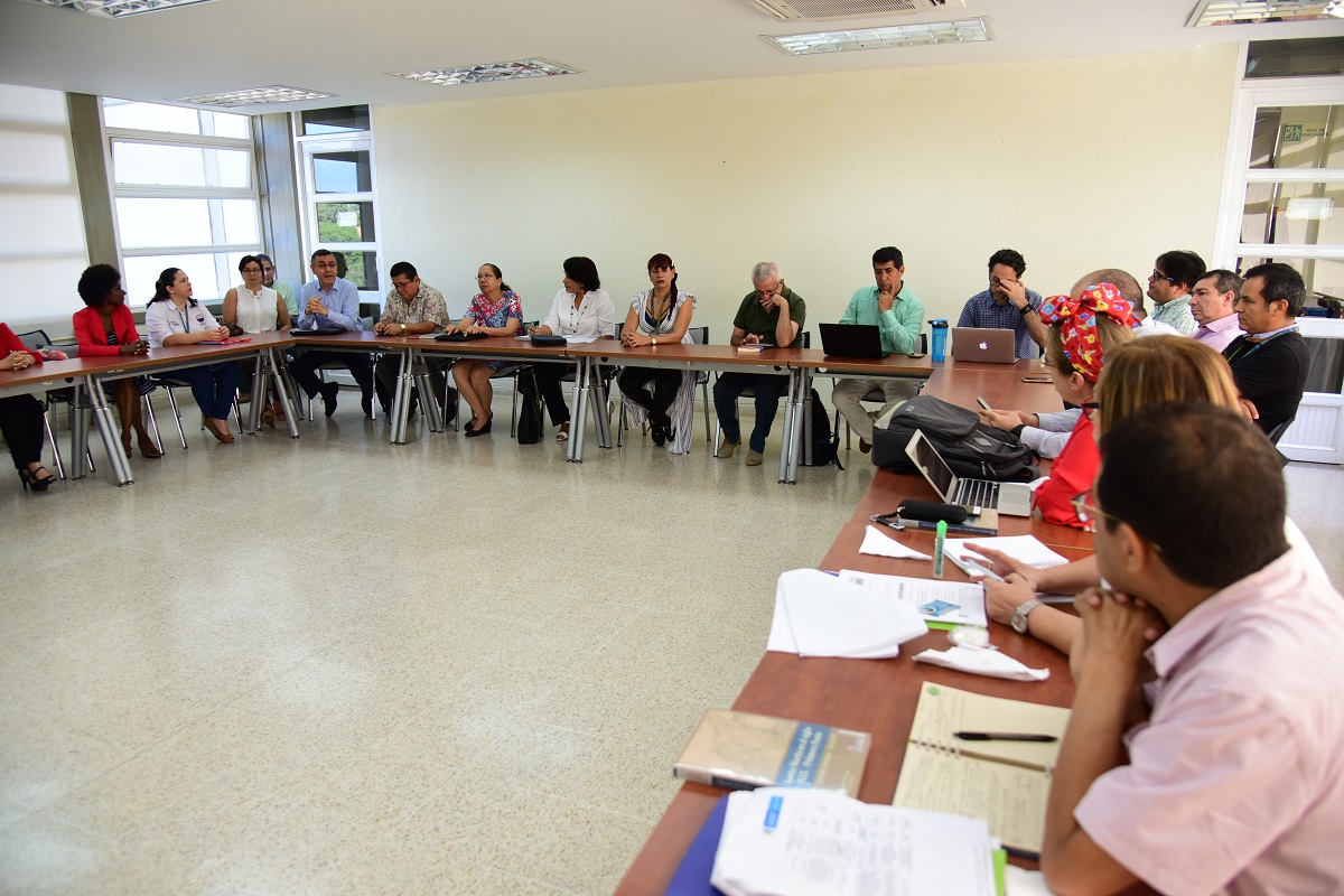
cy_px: 448
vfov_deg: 53.1
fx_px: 896
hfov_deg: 73.7
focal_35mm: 24
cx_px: 672
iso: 1000
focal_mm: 24
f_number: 4
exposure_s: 1/250
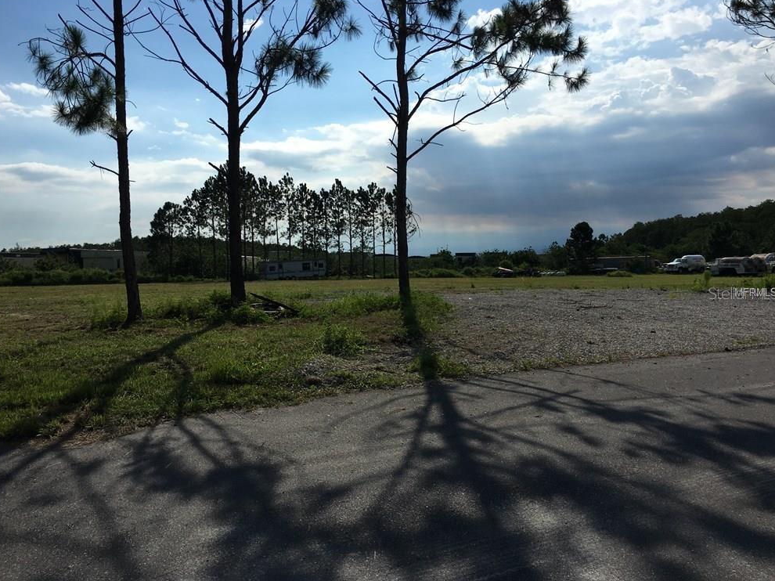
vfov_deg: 46.8
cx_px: 381
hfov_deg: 60.0
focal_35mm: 30
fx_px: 671
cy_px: 293
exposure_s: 1/5495
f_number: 2.2
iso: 25
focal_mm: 4.15
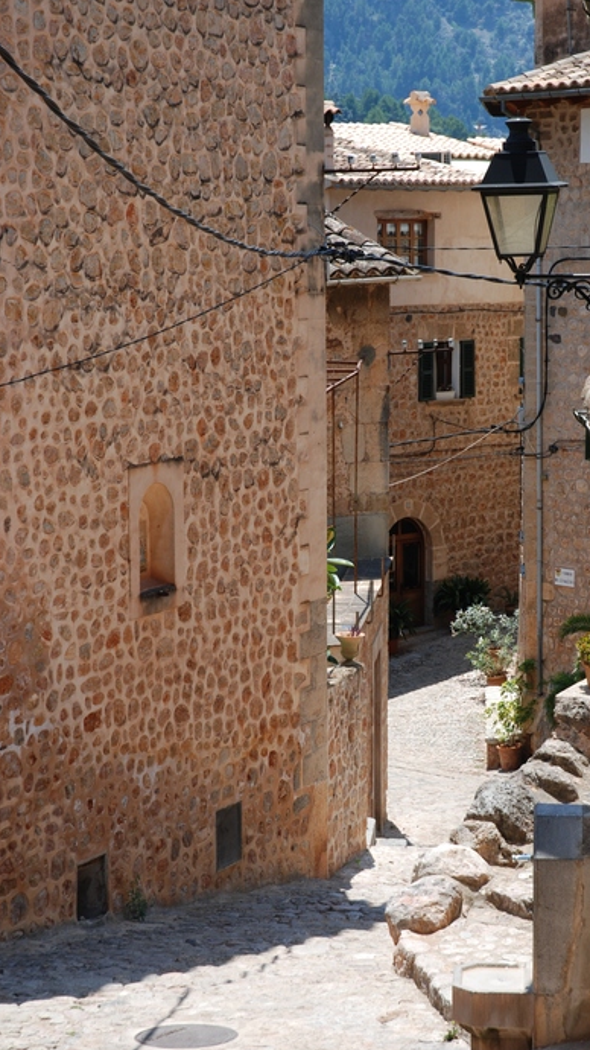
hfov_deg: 14.6
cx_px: 352
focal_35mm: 83
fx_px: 2309
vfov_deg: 25.6
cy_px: 531
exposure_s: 1/200
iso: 100
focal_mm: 52
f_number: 7.1
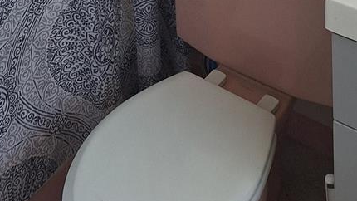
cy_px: -292
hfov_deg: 29.5
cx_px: 284
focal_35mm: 70
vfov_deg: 12.9
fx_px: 663
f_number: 1.8
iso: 100
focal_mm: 5.54
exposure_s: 1/40
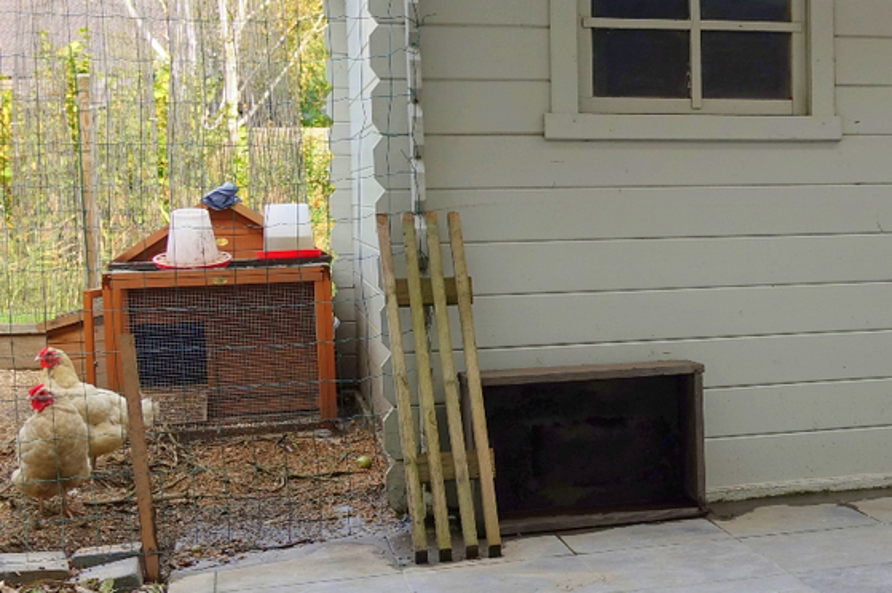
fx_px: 1436
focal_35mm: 58
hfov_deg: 32.5
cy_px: 312
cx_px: 827
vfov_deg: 23.3
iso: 125
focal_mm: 8.8
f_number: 4
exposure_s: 1/125
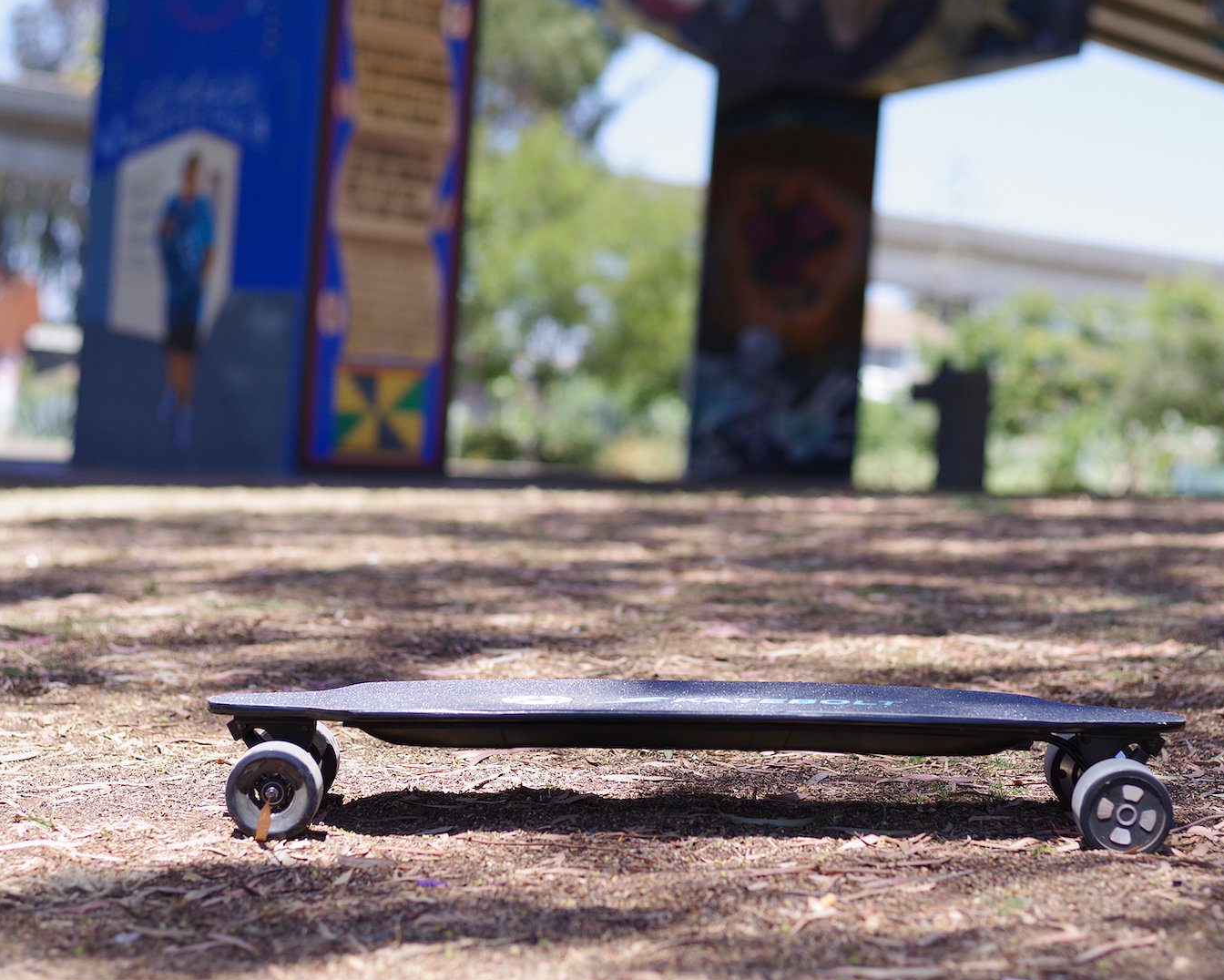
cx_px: 648
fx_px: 3153
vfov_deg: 17.7
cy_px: 489
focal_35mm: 87
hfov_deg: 22.0
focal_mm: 77
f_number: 3.2
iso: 400
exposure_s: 1/1600
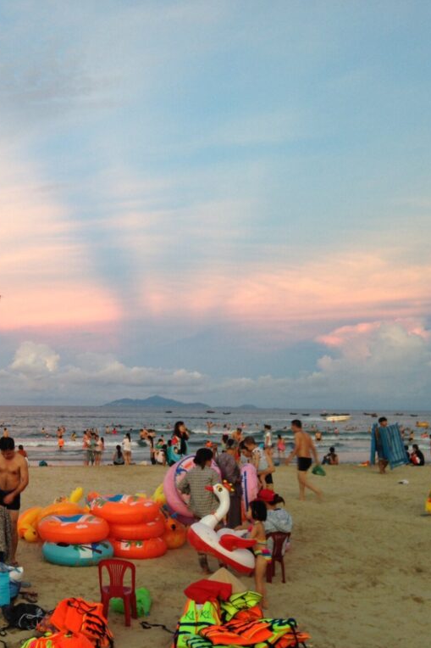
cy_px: 325
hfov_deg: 28.1
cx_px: 41
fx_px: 826
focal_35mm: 46
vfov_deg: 42.8
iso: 50
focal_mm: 4.12
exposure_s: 1/24
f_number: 2.4
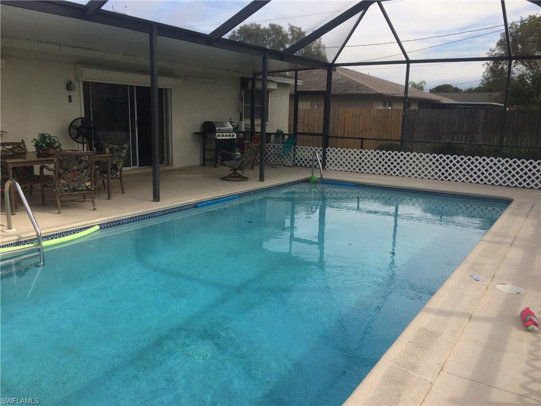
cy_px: 203
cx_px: 270
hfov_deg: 61.7
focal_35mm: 29
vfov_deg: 48.2
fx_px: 453
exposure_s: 1/805
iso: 32
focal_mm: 4.15
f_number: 2.2
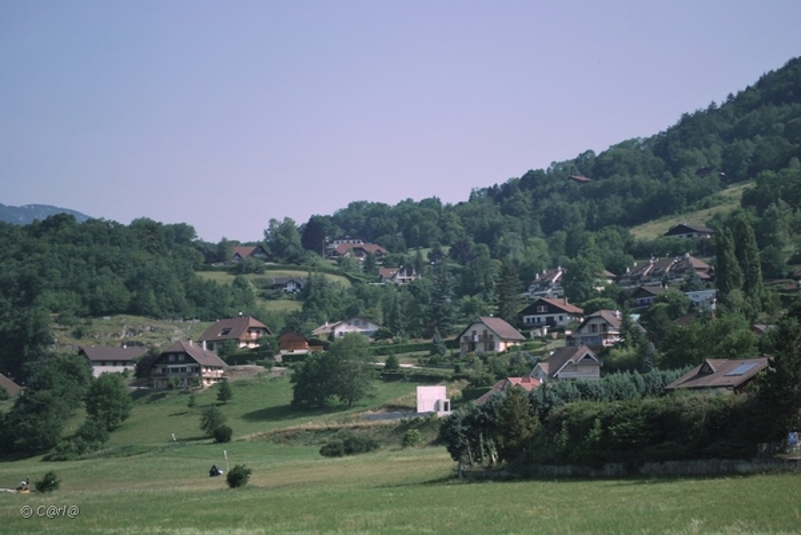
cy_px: 268
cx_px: 400
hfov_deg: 24.6
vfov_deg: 16.6
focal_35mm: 82
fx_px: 1837
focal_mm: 55
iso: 110
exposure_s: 1/125
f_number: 5.6
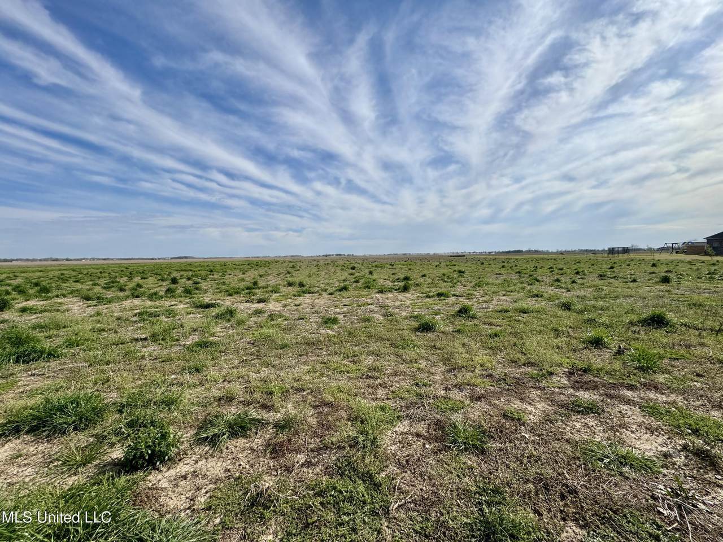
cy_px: 271
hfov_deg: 102.1
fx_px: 292
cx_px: 362
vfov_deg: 85.7
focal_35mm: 14
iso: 50
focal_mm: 2.22
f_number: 2.2
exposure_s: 1/4132
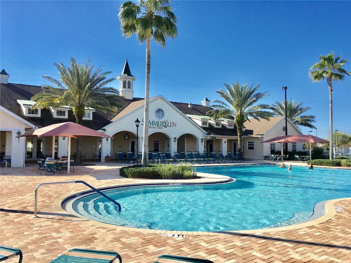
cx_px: 176
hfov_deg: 61.7
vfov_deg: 48.2
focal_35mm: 29
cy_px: 132
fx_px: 294
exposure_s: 1/1374
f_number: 2.2
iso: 25
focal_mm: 4.15
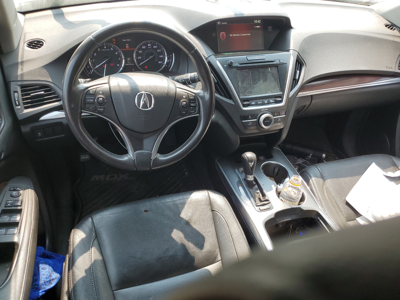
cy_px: 150
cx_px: 200
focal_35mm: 26
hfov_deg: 67.3
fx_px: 300
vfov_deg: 53.1
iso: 50
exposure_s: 1/286
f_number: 1.5
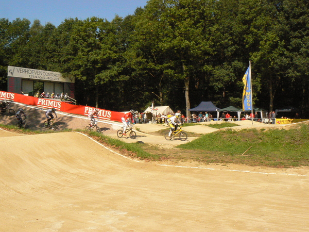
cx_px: 154
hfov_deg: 51.4
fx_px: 321
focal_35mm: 36
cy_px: 116
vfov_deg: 39.7
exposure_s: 1/1600
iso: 400
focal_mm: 6
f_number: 8
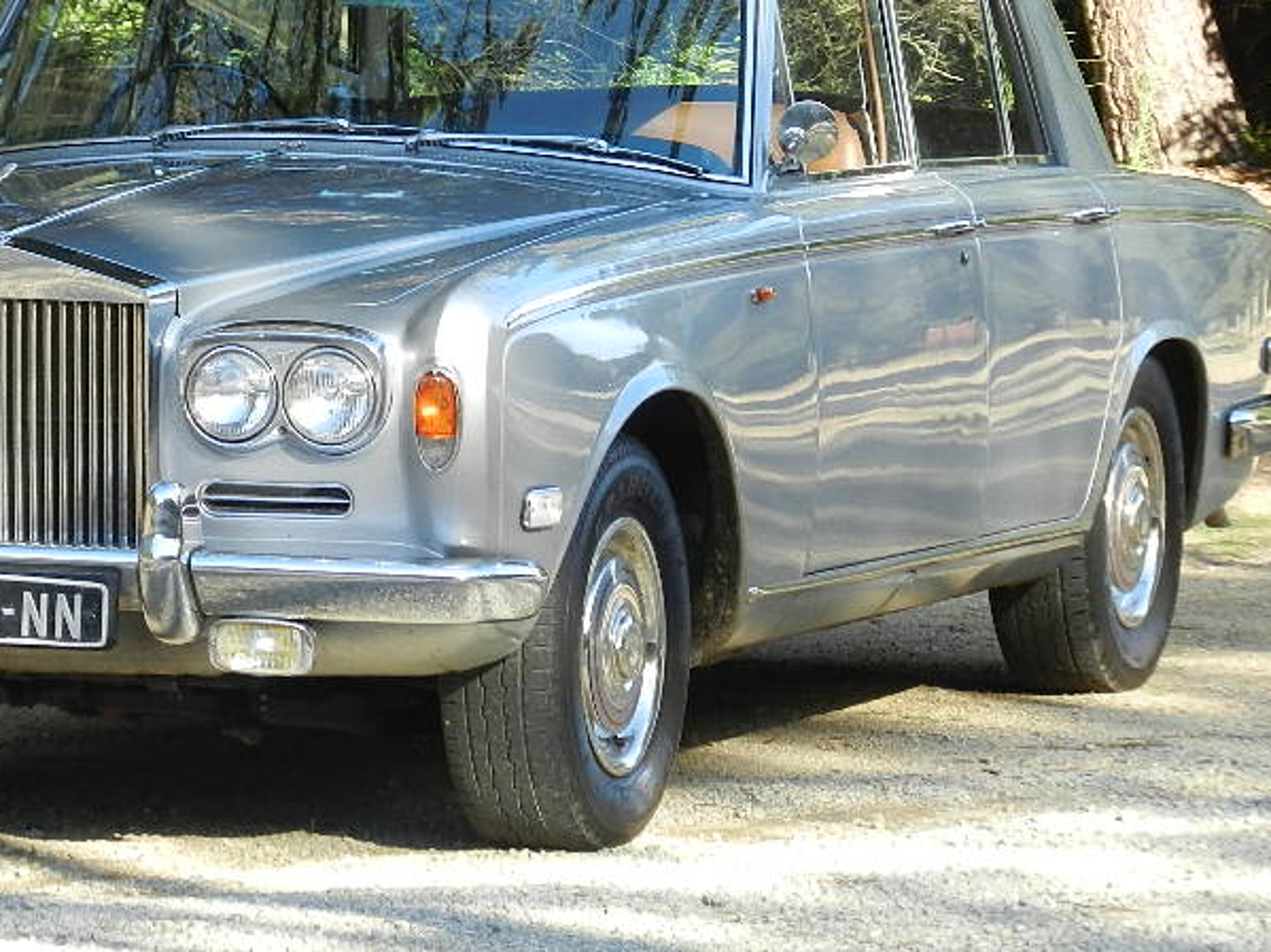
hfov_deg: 7.0
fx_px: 10352
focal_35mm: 282
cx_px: 308
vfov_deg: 5.3
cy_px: 229
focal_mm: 29.7
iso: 160
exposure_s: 1/100
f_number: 5.3
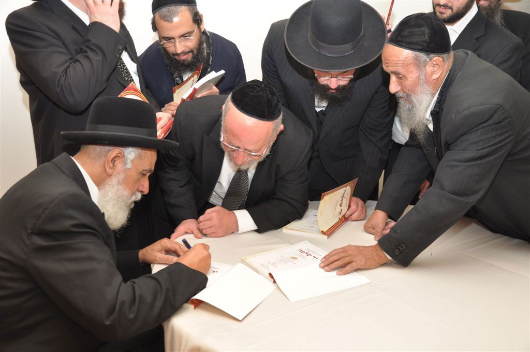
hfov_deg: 57.3
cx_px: 265
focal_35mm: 33
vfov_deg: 39.9
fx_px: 485
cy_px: 176
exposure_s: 1/60
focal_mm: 22
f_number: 3.8
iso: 500
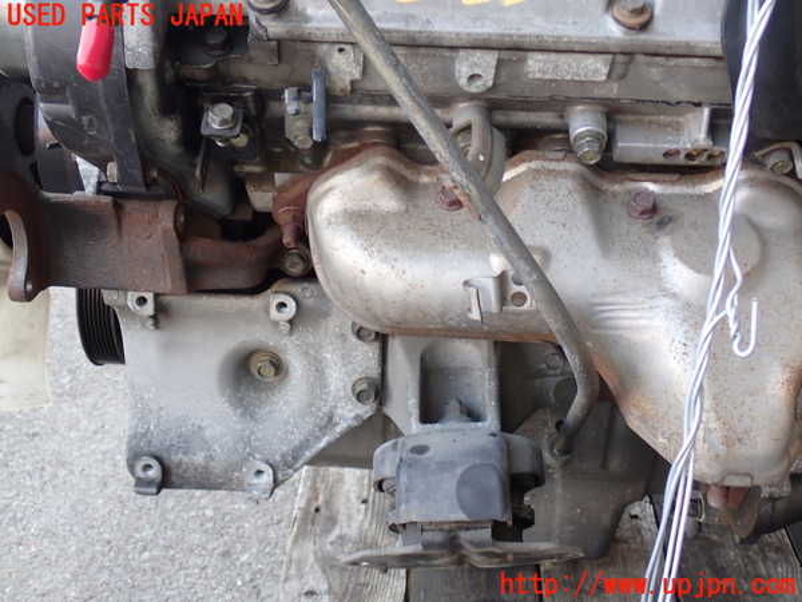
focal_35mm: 44
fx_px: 1019
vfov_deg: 32.9
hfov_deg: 42.9
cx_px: 401
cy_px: 301
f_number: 2.9
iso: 200
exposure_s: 1/60
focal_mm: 7.84
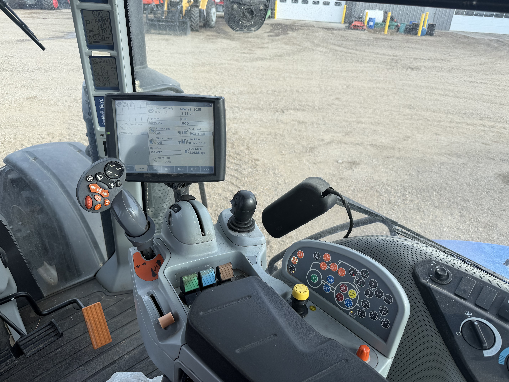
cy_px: 191
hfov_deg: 71.6
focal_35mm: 24
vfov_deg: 56.8
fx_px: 353
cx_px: 254
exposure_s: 1/728
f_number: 1.78
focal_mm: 6.76
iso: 80
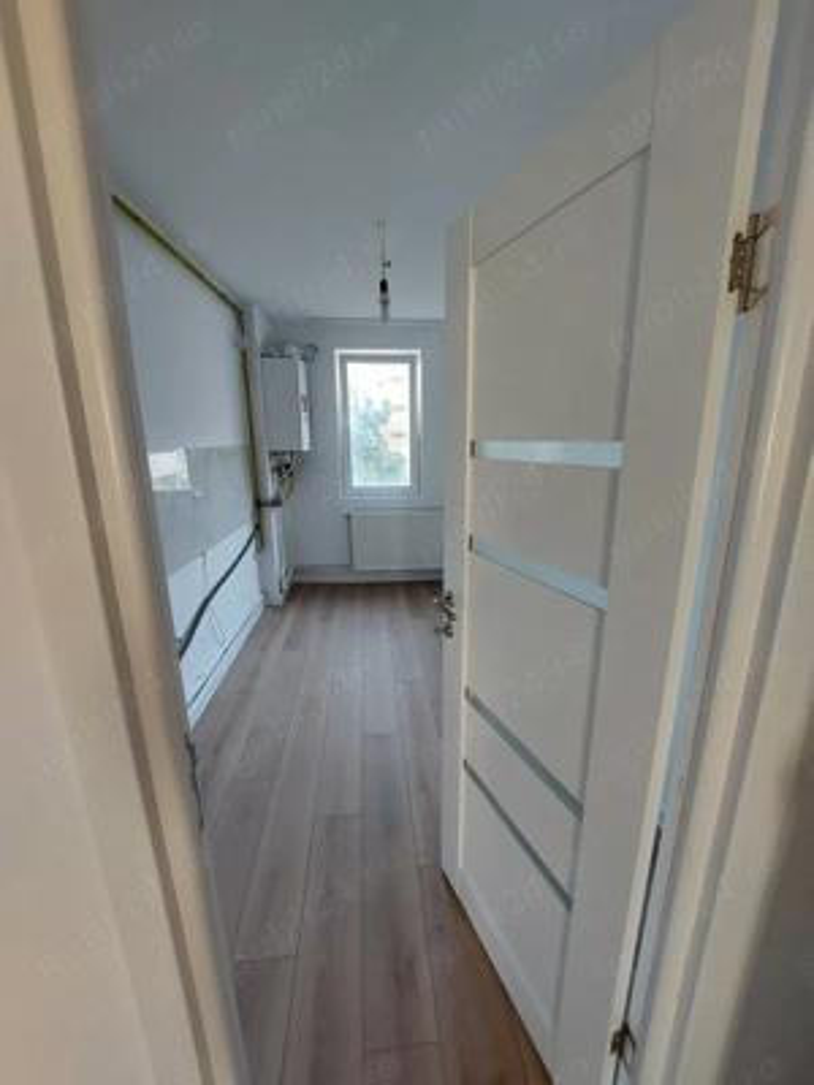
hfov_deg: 89.9
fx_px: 408
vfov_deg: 106.2
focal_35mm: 13
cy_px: 542
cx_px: 407
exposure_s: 1/60
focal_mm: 1.74
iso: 160
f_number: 2.2
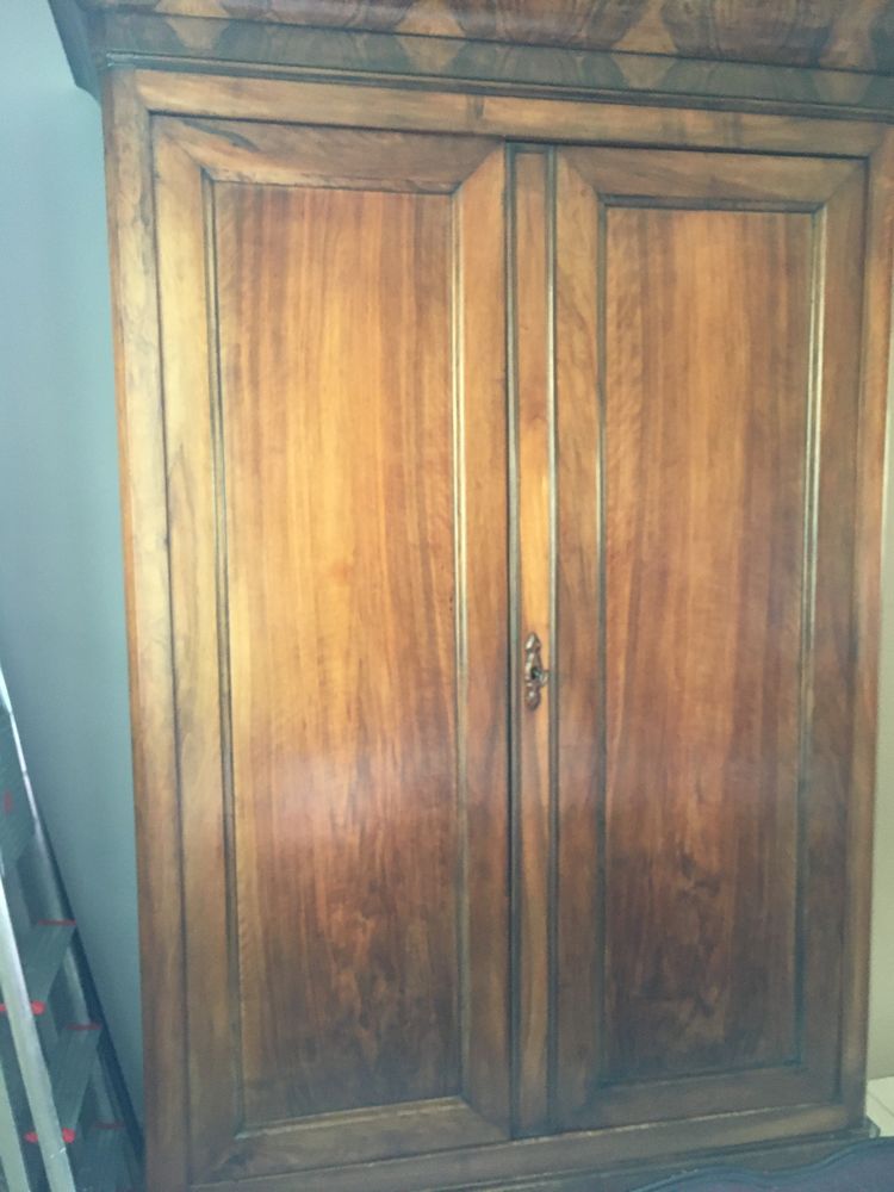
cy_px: 596
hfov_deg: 48.2
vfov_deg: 61.7
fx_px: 999
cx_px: 447
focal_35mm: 29
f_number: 2.2
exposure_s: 1/20
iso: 200
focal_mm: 4.15
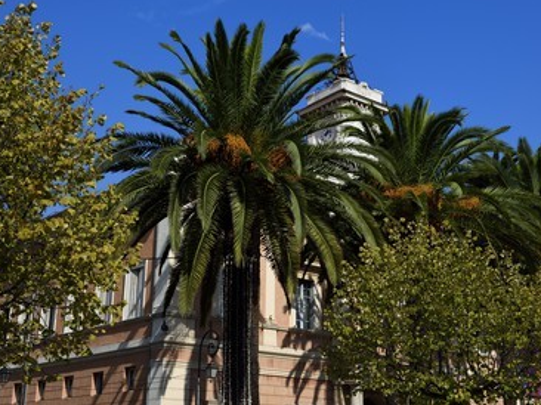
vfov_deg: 27.5
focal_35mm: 53
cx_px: 287
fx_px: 828
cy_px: 200
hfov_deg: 36.2
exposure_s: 1/250
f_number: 16
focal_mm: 48
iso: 200
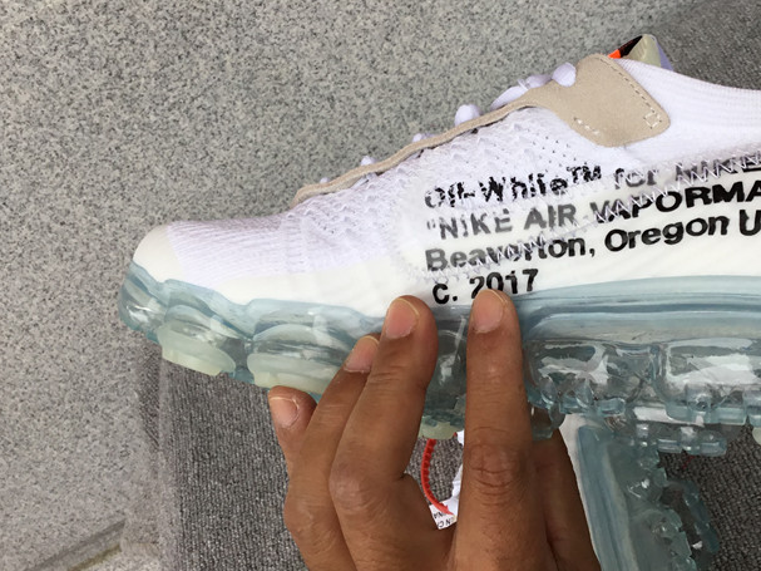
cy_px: 211
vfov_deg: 31.4
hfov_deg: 40.8
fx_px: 1011
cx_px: 503
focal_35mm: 46
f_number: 2.4
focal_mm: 3.3
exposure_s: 1/100
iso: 32
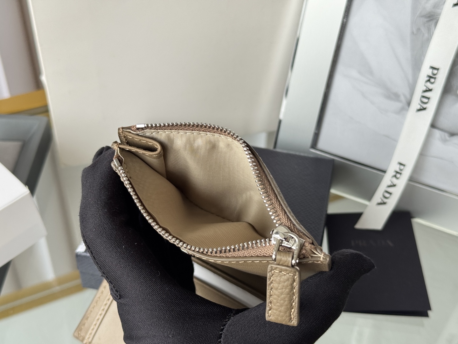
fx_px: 635
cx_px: 229
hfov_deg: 39.7
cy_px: 172
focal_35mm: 48
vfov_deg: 30.3
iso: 100
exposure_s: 1/121
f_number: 1.78
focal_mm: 6.76
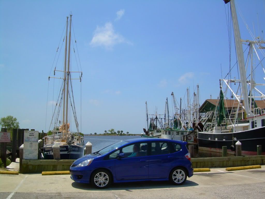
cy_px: 100
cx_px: 132
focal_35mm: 38
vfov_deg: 37.7
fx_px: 291
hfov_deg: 49.0
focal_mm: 6.3
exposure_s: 1/707
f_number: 4.6
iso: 50
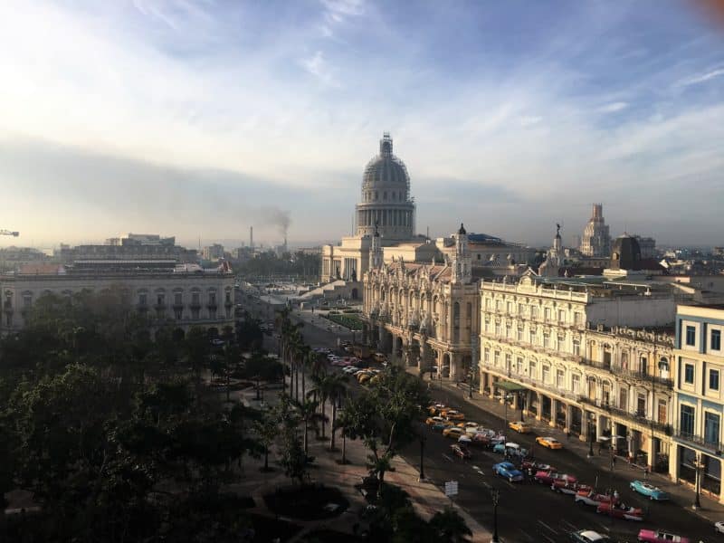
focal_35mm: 29
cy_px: 272
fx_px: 607
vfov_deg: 48.2
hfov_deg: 61.7
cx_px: 362
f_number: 2.2
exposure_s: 1/1241
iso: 25
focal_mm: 4.15
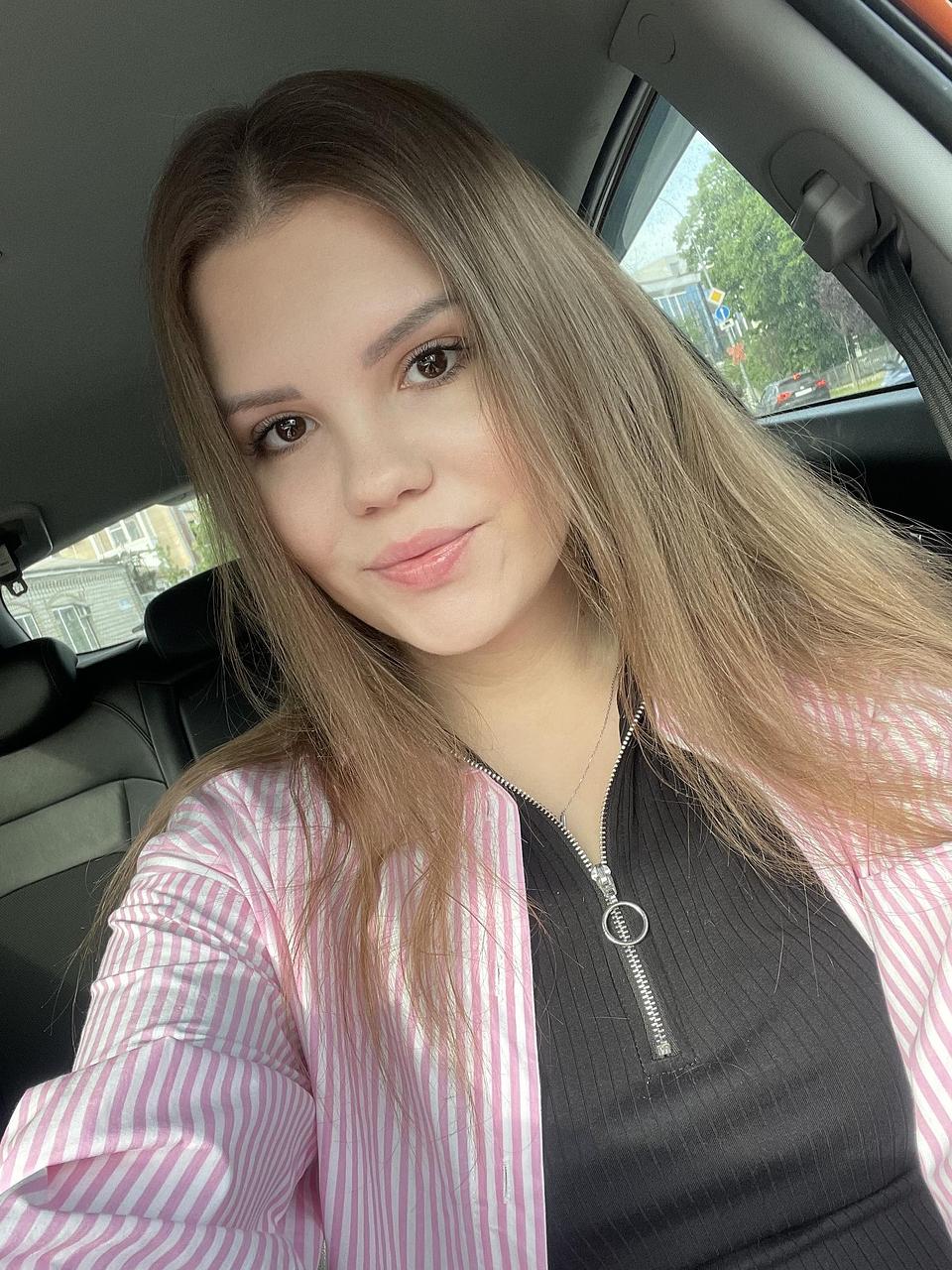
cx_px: 476
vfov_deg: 60.0
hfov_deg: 46.8
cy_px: 635
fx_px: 1100
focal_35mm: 30
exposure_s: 1/121
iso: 80
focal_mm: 2.71
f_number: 2.2
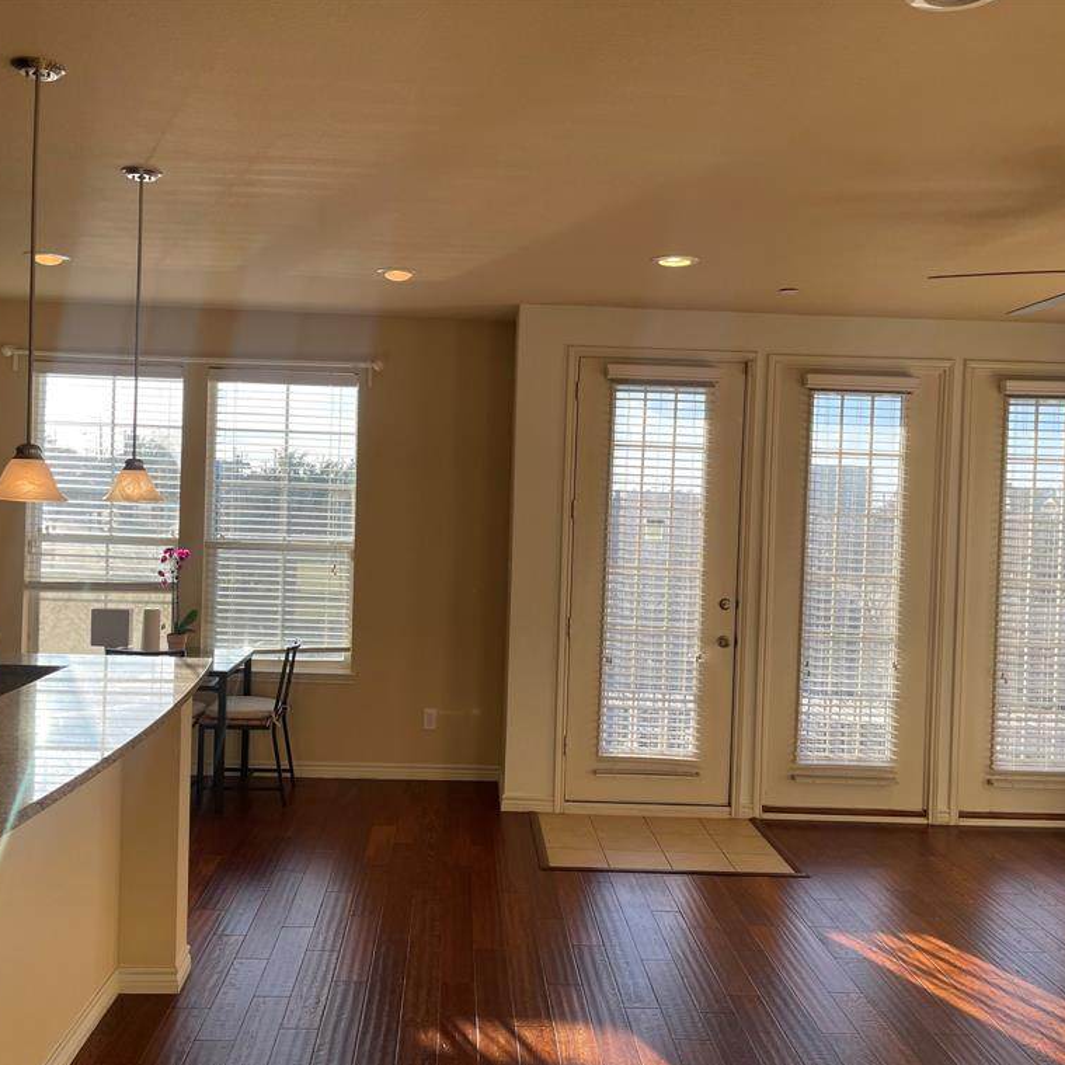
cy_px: 536
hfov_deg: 52.5
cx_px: 495
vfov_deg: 52.5
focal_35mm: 31
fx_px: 1079
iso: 32
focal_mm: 5.1
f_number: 1.6
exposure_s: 1/722
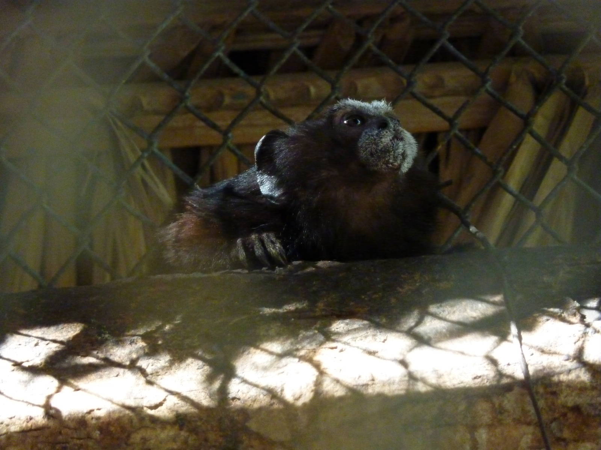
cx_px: 300
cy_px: 225
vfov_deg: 5.7
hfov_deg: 7.6
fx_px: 4514
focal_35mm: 260
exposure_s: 1/30
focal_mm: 42.6
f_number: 4.7
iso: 800
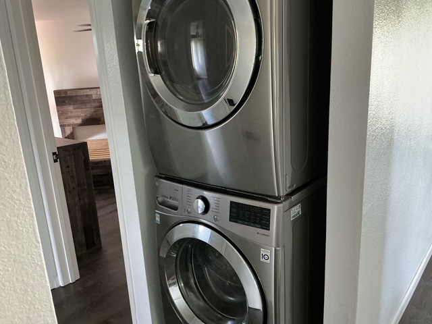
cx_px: 216
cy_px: 162
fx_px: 362
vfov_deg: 48.2
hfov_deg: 61.7
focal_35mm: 29
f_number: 1.8
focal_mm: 3
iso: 200
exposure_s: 1/40
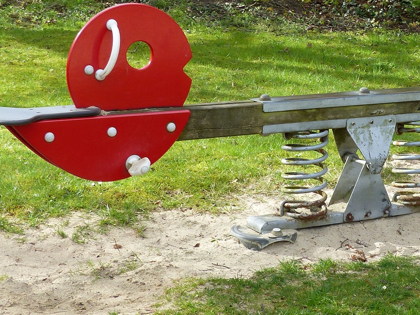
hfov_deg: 18.2
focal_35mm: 107
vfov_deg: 13.8
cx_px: 344
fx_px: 1298
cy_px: 122
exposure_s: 1/250
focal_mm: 8.4
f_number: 4
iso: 100
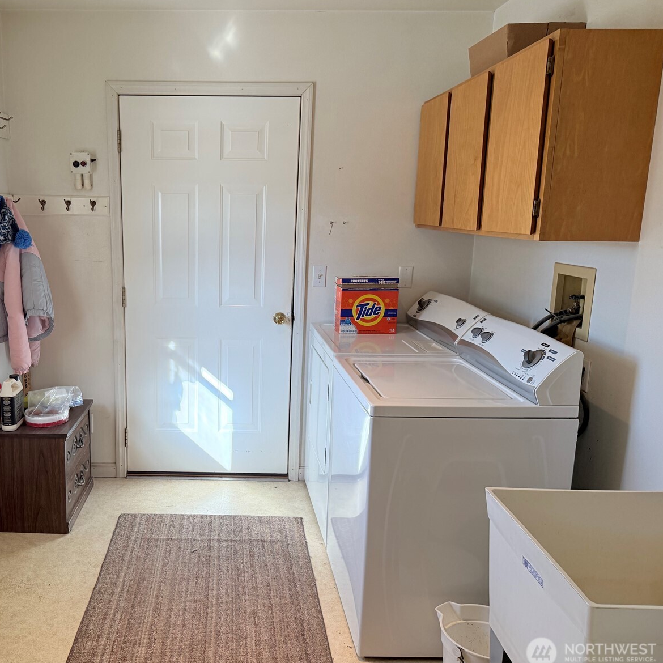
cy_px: 335
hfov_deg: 54.5
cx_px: 220
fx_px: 628
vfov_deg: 55.6
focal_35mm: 29
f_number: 1.78
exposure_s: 1/239
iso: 125
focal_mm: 6.76
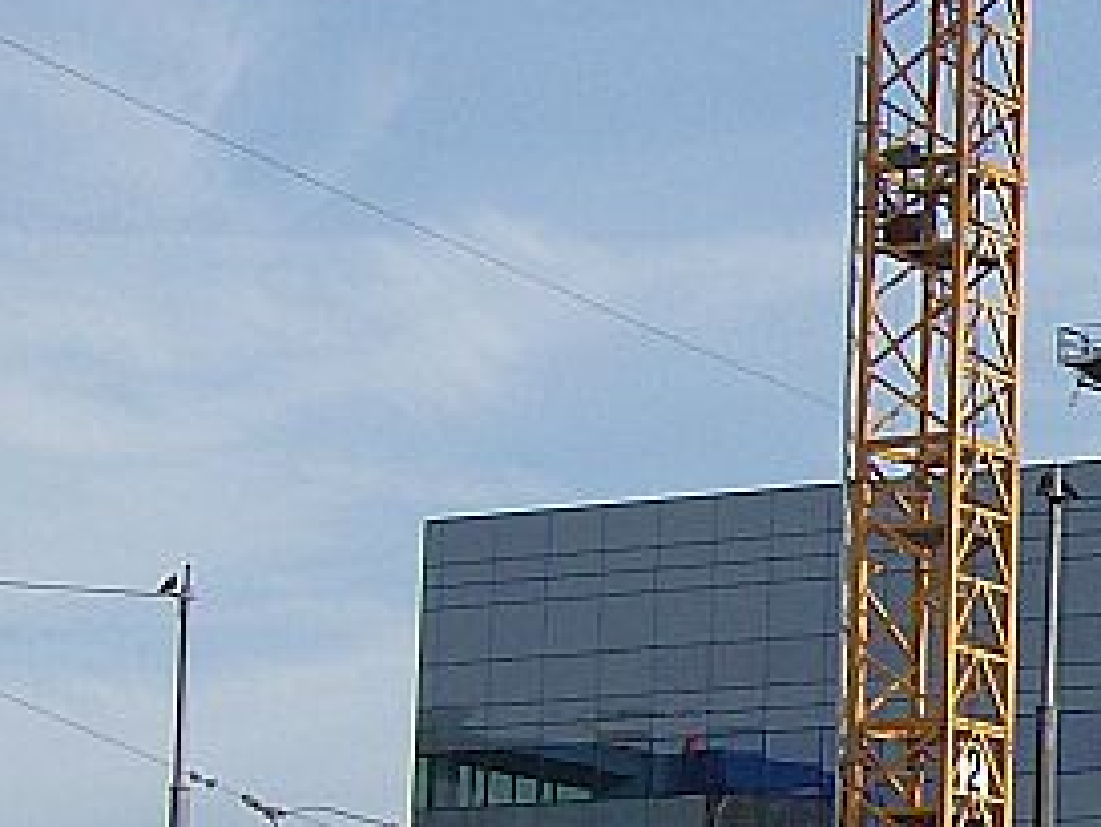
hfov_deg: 11.0
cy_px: 442
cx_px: 1706
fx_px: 5473
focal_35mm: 172
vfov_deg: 8.6
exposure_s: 1/561
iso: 100
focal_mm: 7.7
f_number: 5.1
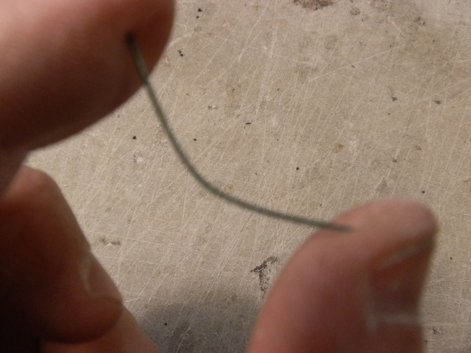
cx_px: 236
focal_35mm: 28
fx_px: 381
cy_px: 176
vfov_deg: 49.7
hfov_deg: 63.4
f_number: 3.1
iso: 400
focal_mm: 5
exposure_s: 1/200
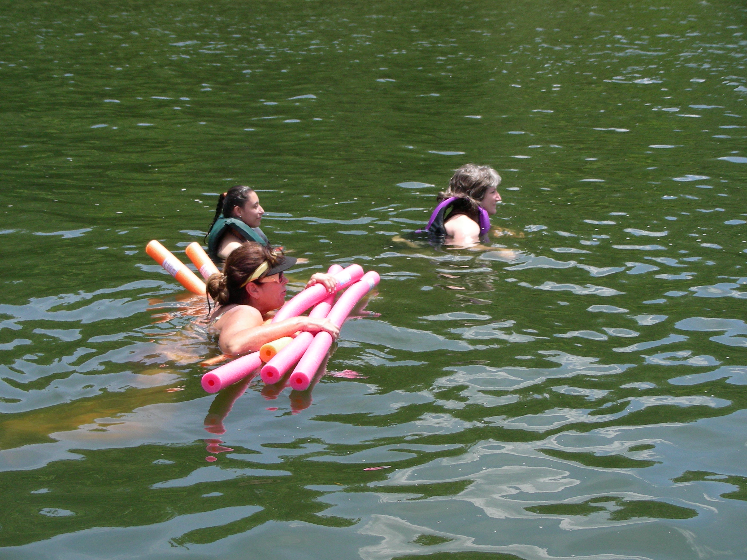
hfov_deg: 27.8
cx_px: 374
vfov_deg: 21.0
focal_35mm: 70
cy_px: 280
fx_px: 1511
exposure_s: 1/515
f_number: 4
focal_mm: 11.7
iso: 50
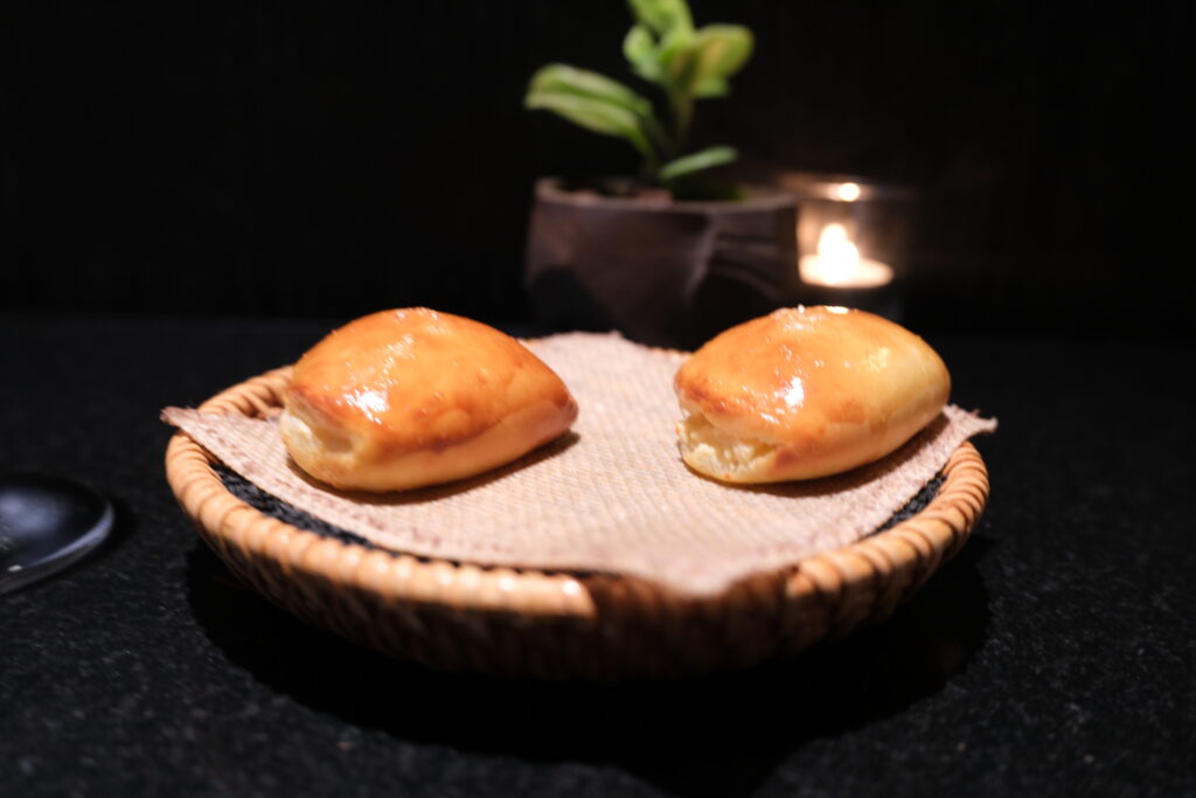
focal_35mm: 29
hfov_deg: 63.7
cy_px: 399
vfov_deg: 45.0
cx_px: 598
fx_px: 964
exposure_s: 1/4.5
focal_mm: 19.6
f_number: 3.1
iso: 400
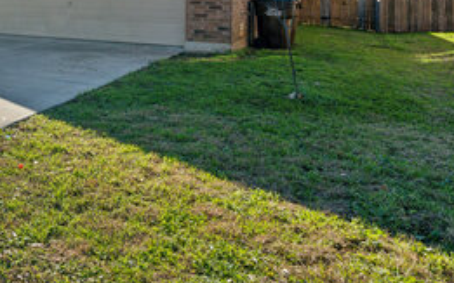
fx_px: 495
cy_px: -3
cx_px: -14
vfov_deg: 29.7
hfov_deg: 41.8
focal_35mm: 40
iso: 320
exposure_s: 1/400
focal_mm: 16
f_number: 8
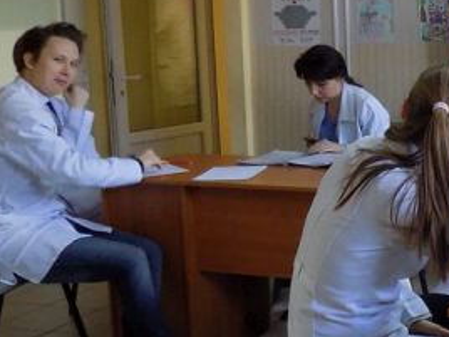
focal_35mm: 55
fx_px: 713
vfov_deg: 26.5
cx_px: 469
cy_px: 205
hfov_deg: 31.7
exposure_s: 1/30
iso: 320
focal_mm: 4
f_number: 3.1
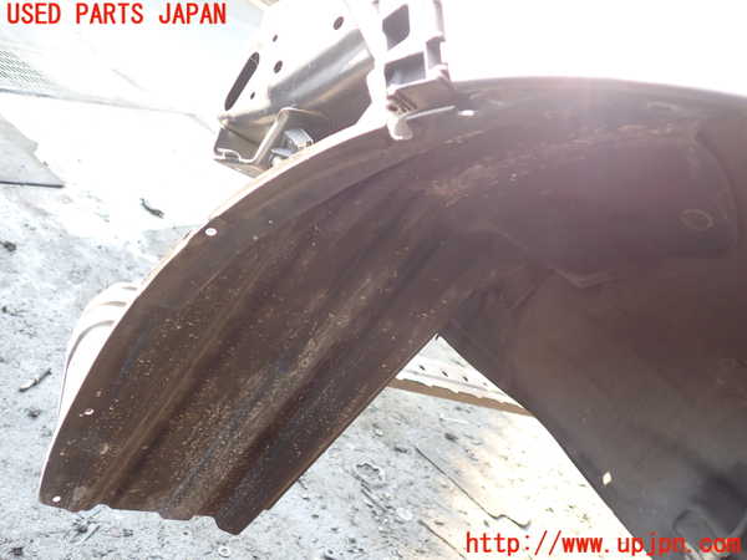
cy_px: 280
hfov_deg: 60.0
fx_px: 647
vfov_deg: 46.8
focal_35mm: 30
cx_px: 374
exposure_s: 1/80
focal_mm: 5.4
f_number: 2.3
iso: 100
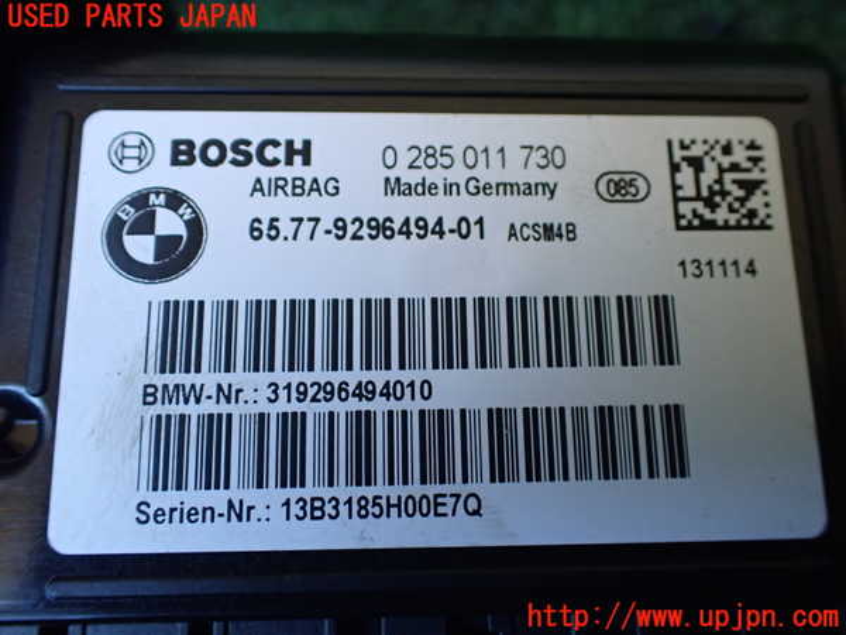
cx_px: 423
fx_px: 733
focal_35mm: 30
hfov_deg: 60.0
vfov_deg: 46.8
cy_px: 318
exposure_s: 1/125
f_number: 2.3
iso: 500
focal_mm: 5.4
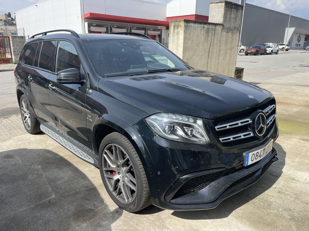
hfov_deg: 69.4
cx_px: 154
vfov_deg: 54.9
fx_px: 223
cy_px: 116
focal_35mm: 25
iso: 32
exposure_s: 1/2123
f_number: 1.6
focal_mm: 5.1
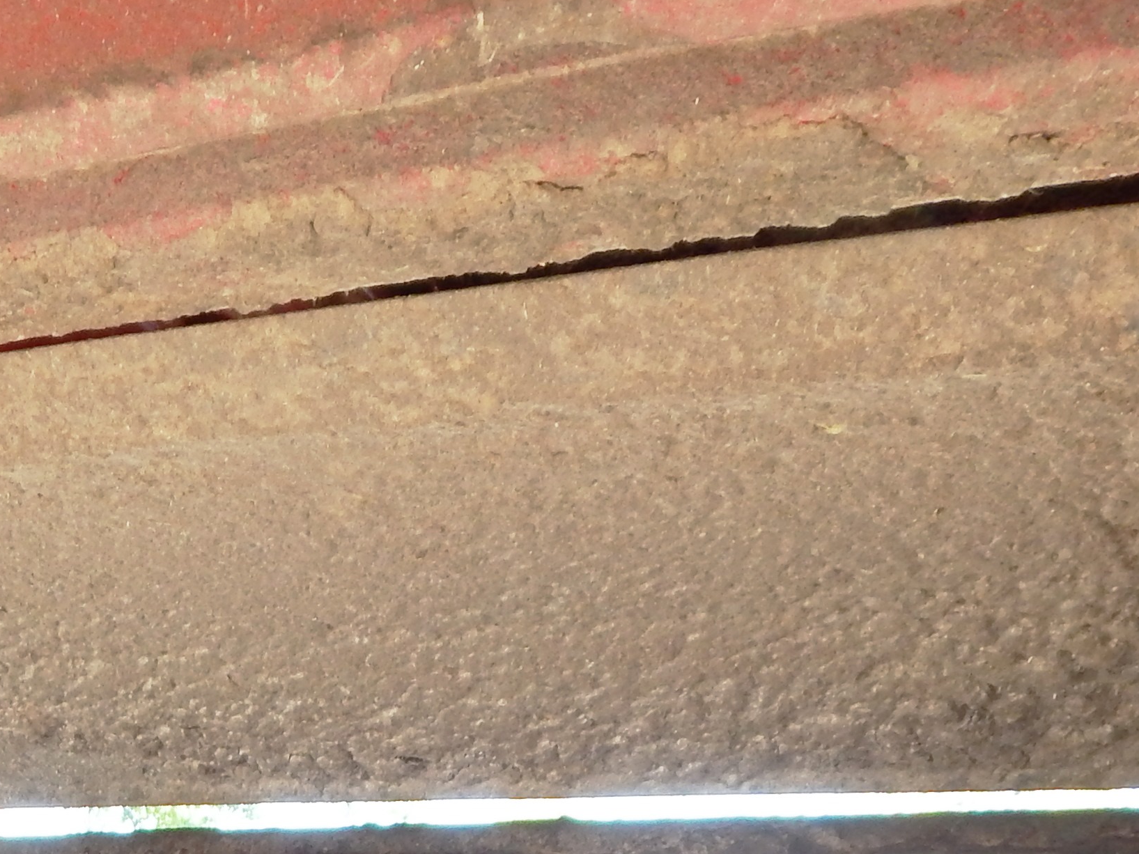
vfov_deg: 21.3
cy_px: 1133
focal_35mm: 62
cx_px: 70
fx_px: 2040
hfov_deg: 29.6
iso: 125
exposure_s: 1/50
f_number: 3
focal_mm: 4
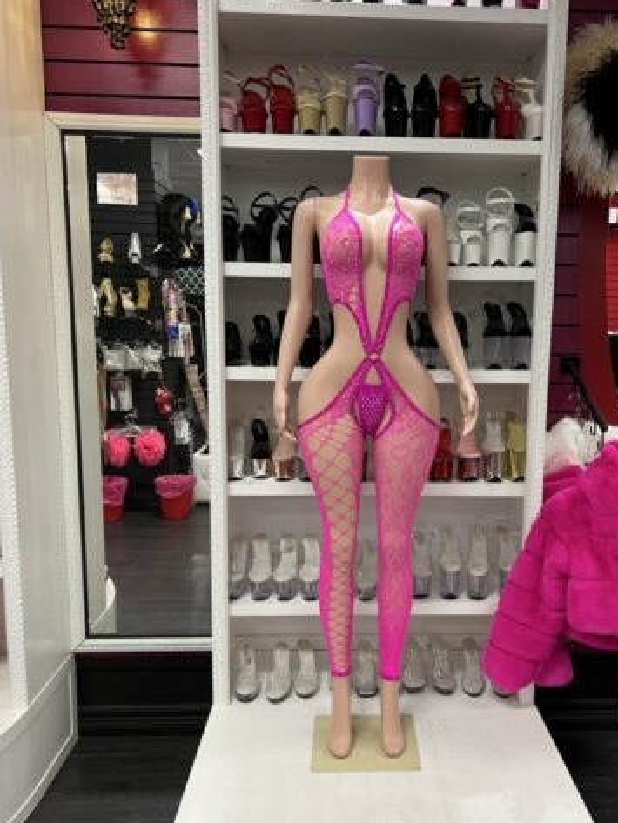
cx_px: 378
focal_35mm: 33
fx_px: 785
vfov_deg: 55.3
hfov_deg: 42.7
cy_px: 433
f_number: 1.5
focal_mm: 5.7
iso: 125
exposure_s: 1/60
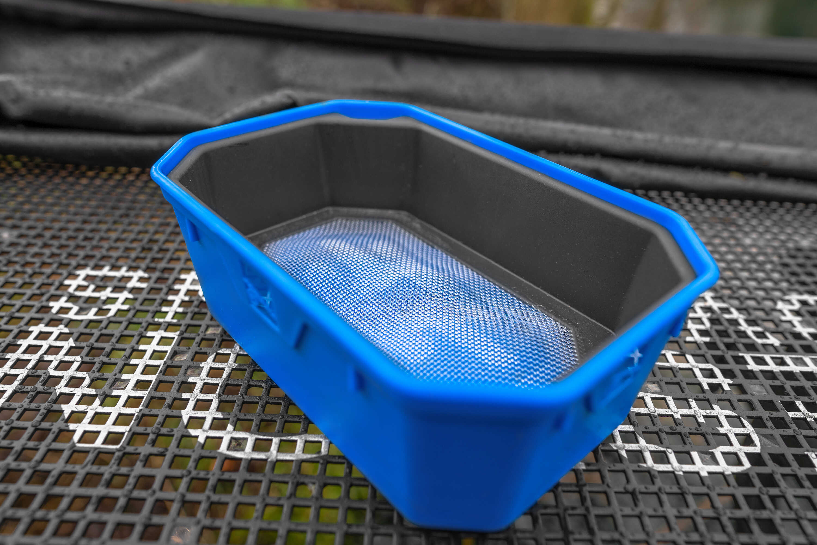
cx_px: 408
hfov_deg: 73.7
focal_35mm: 24
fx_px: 545
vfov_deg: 53.1
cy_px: 272
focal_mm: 24
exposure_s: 1/200
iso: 320
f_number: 5
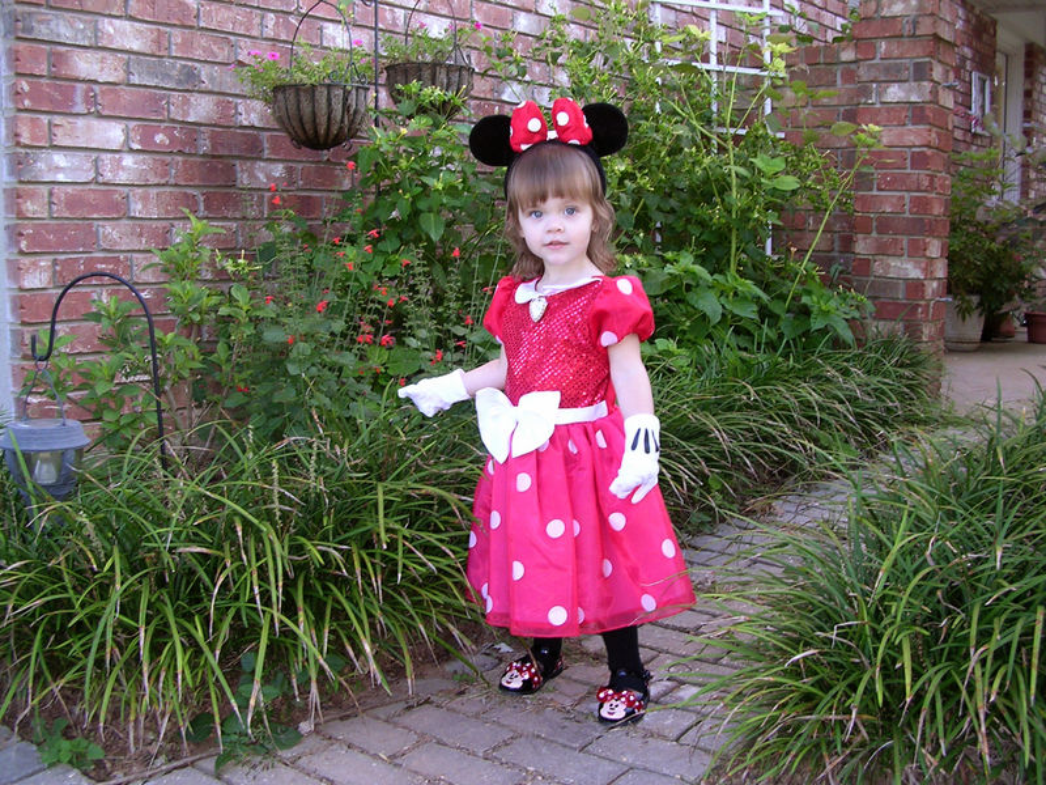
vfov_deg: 37.7
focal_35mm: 38
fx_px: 1148
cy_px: 392
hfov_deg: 49.0
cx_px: 523
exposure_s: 1/39
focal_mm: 5.8
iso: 100
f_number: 2.8
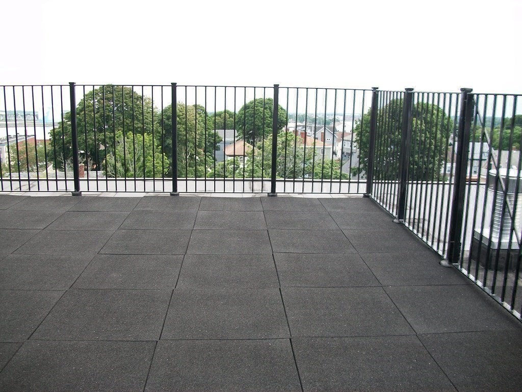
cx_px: 261
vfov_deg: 44.2
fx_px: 483
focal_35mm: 32
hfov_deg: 56.8
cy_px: 196
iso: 80
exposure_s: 1/160
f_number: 2.9
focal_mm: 5.7
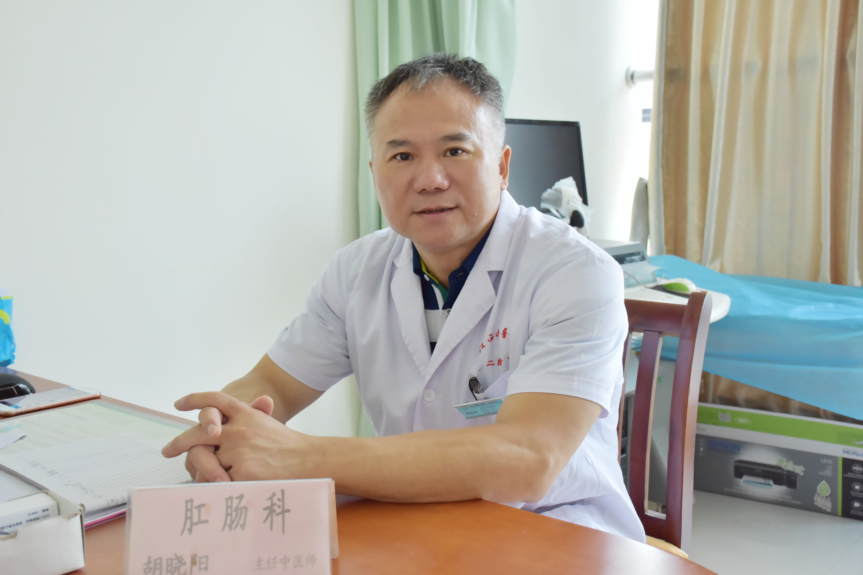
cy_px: 288
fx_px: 935
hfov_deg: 49.6
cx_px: 432
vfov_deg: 34.2
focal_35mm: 39
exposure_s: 1/125
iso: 1250
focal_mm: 26
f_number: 5.6
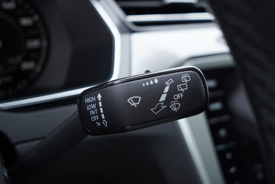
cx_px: 141
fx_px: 290
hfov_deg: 50.7
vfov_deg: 35.1
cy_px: 93
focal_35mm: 38
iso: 200
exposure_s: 1/40
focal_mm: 24
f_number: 2.8
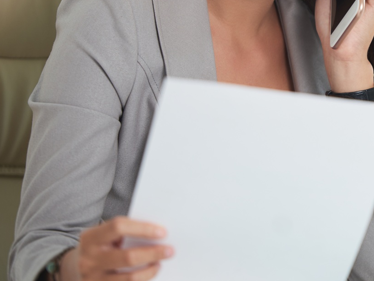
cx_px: 422
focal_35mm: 423
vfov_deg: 3.5
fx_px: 4572
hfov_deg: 4.7
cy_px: 21
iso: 140
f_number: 2.8
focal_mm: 180
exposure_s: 1/125
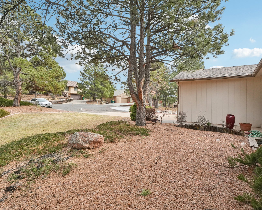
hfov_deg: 80.5
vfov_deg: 68.2
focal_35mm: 20
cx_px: 131
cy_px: 103
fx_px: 155
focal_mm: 11.2
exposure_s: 1/400
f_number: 8
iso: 800
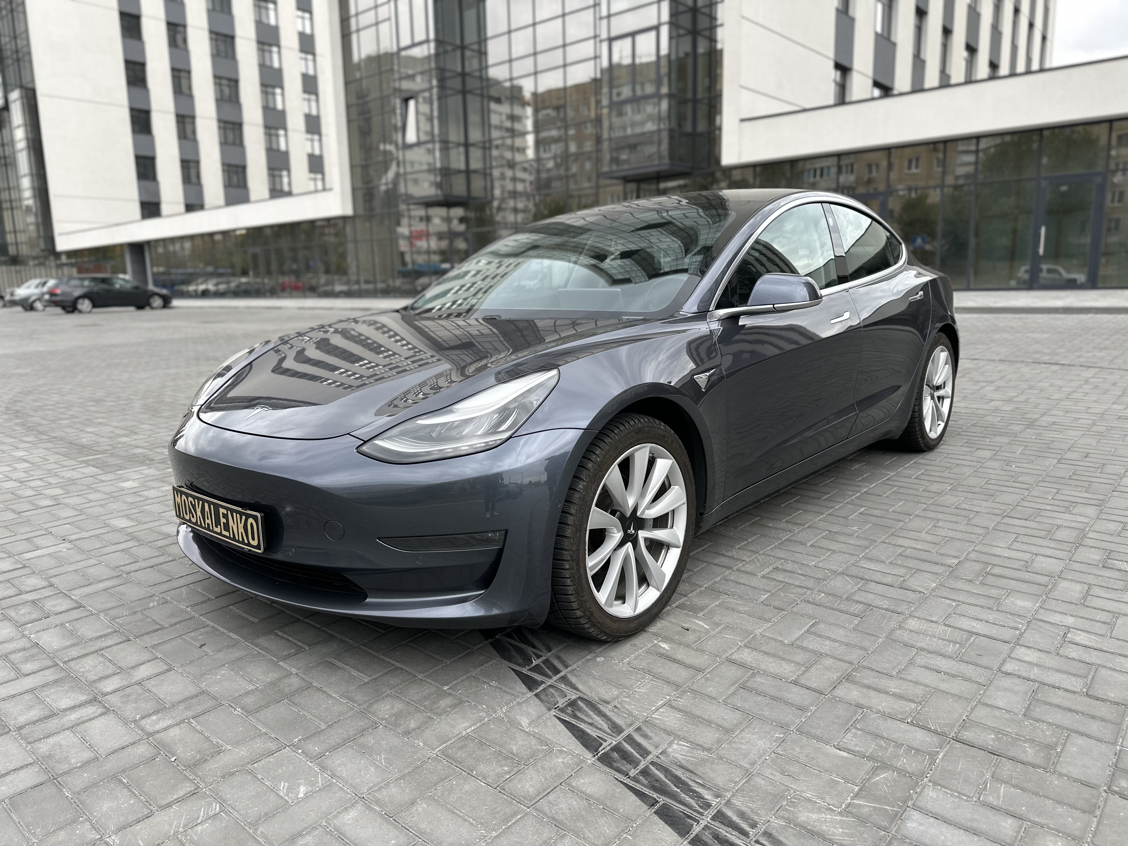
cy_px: 423
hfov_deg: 71.6
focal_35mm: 24
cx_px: 564
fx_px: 782
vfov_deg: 56.8
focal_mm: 6.86
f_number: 1.78
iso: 80
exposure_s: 1/426
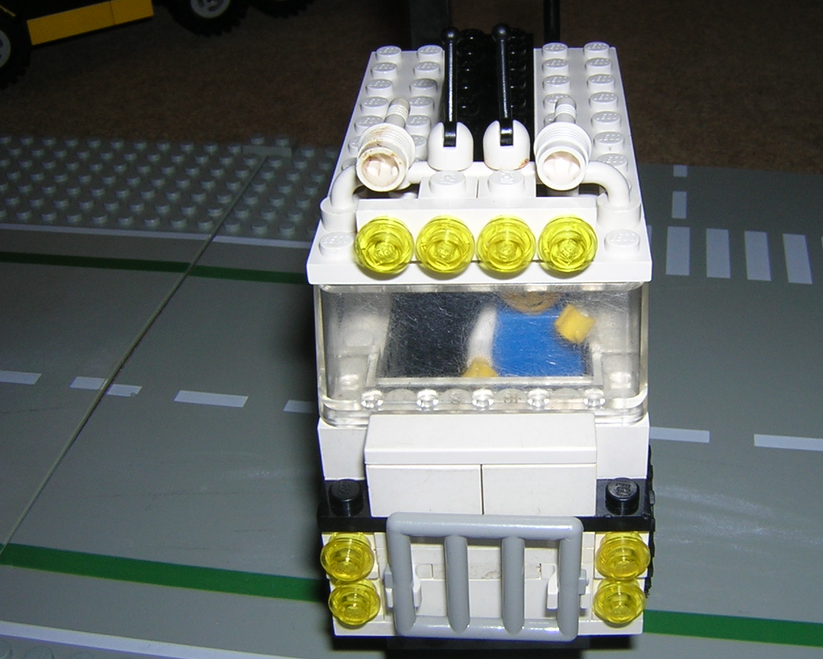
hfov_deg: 40.8
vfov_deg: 33.4
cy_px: 310
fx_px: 1096
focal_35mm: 45
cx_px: 519
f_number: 5.2
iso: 100
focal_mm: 4.7
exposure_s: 1/60.1
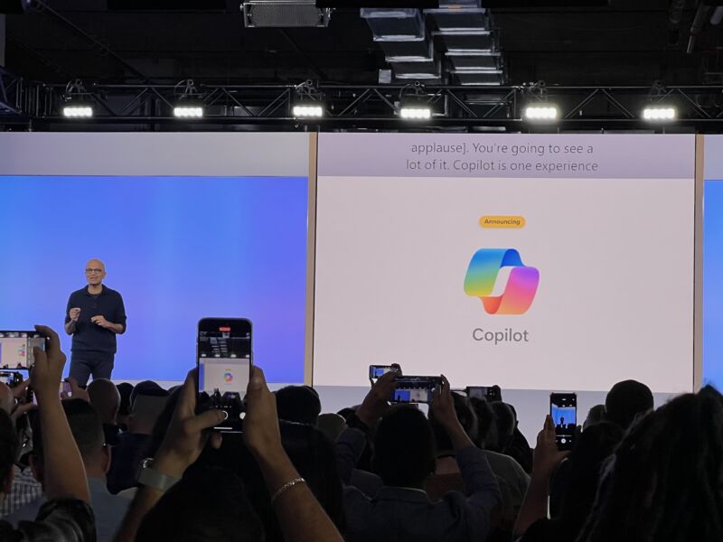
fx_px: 1608
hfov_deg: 25.3
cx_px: 362
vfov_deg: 19.1
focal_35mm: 77
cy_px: 271
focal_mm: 9
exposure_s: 1/133
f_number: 2.8
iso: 250
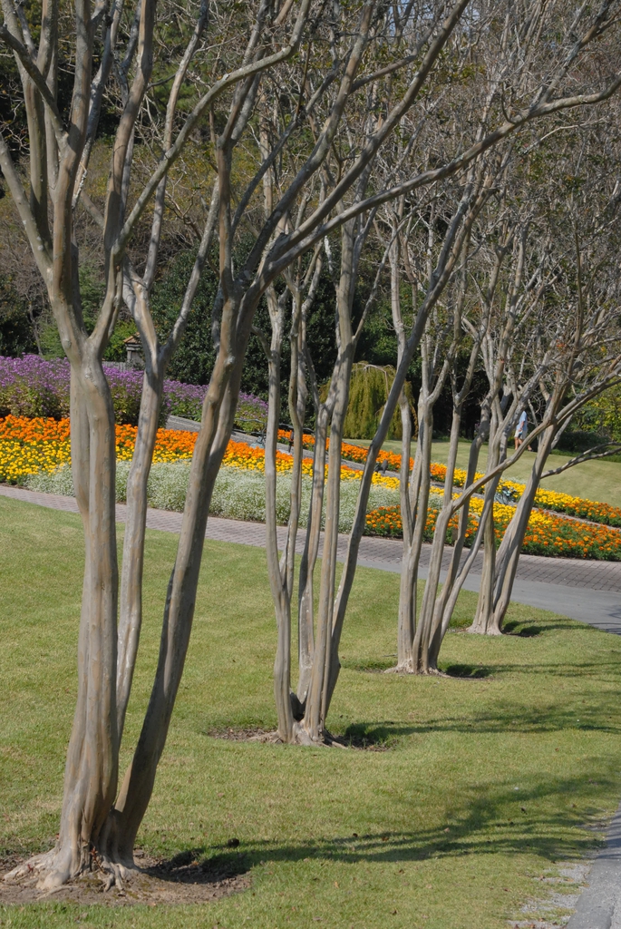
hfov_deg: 14.1
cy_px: 464
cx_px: 310
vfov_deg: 20.9
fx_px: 2517
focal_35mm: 98
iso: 400
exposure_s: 1/400
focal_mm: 65
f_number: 10
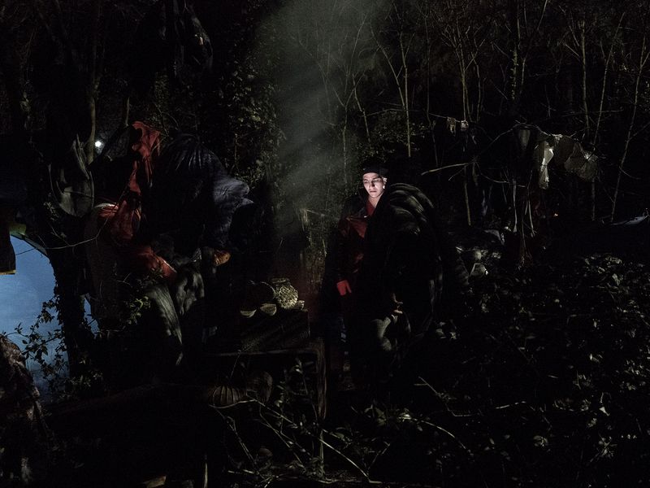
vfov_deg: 37.7
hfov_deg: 49.0
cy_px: 244
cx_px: 325
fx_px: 714
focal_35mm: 38
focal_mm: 19
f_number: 2.8
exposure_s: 1/6
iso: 4000
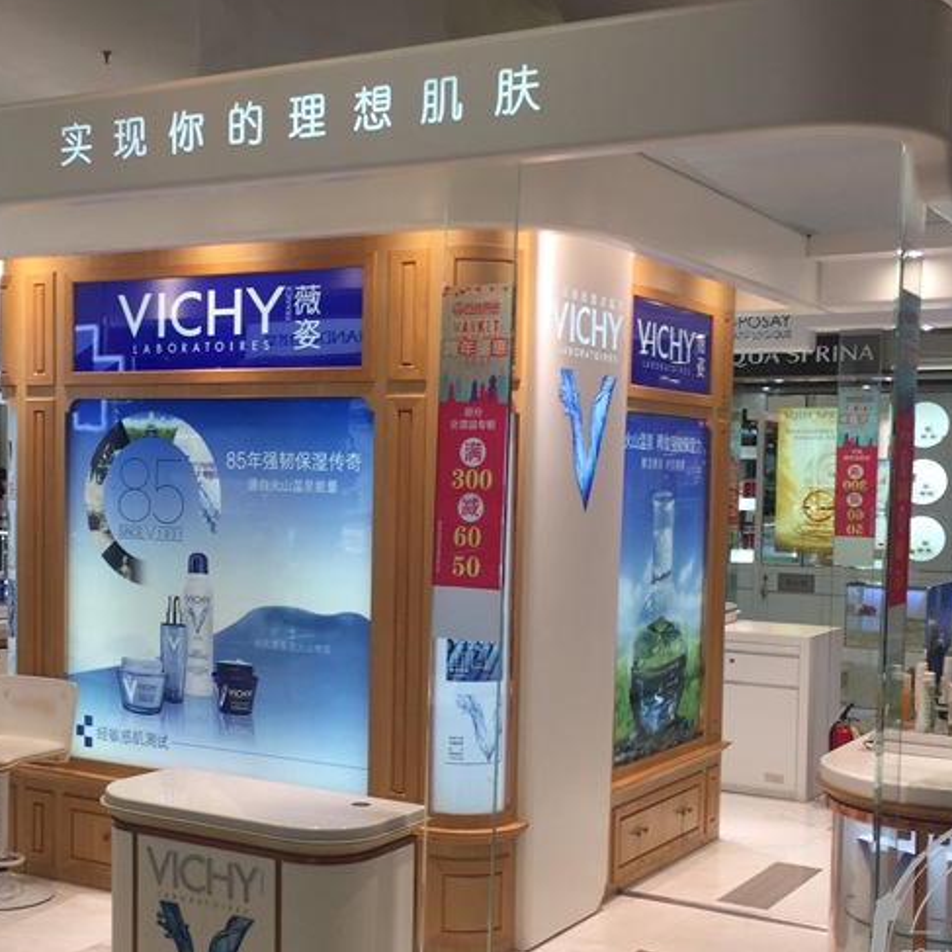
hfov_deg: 34.4
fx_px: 1525
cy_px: 588
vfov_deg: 34.5
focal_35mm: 49
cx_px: 332
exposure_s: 1/100
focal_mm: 4.15
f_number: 2.2
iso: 32
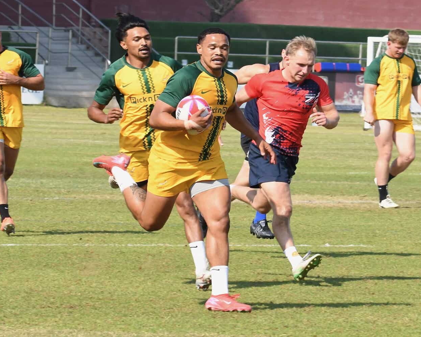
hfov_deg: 6.3
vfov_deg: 5.1
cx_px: 197
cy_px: 168
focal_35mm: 305
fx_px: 3801
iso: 800
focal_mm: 180
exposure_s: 1/640
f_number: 13
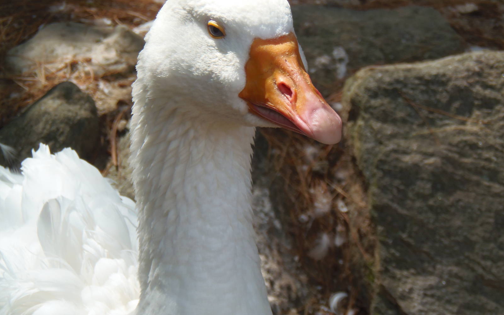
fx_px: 2321
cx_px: 252
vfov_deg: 7.8
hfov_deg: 12.4
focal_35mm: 169
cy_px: 126
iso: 64
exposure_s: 1/250
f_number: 4.8
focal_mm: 29.4
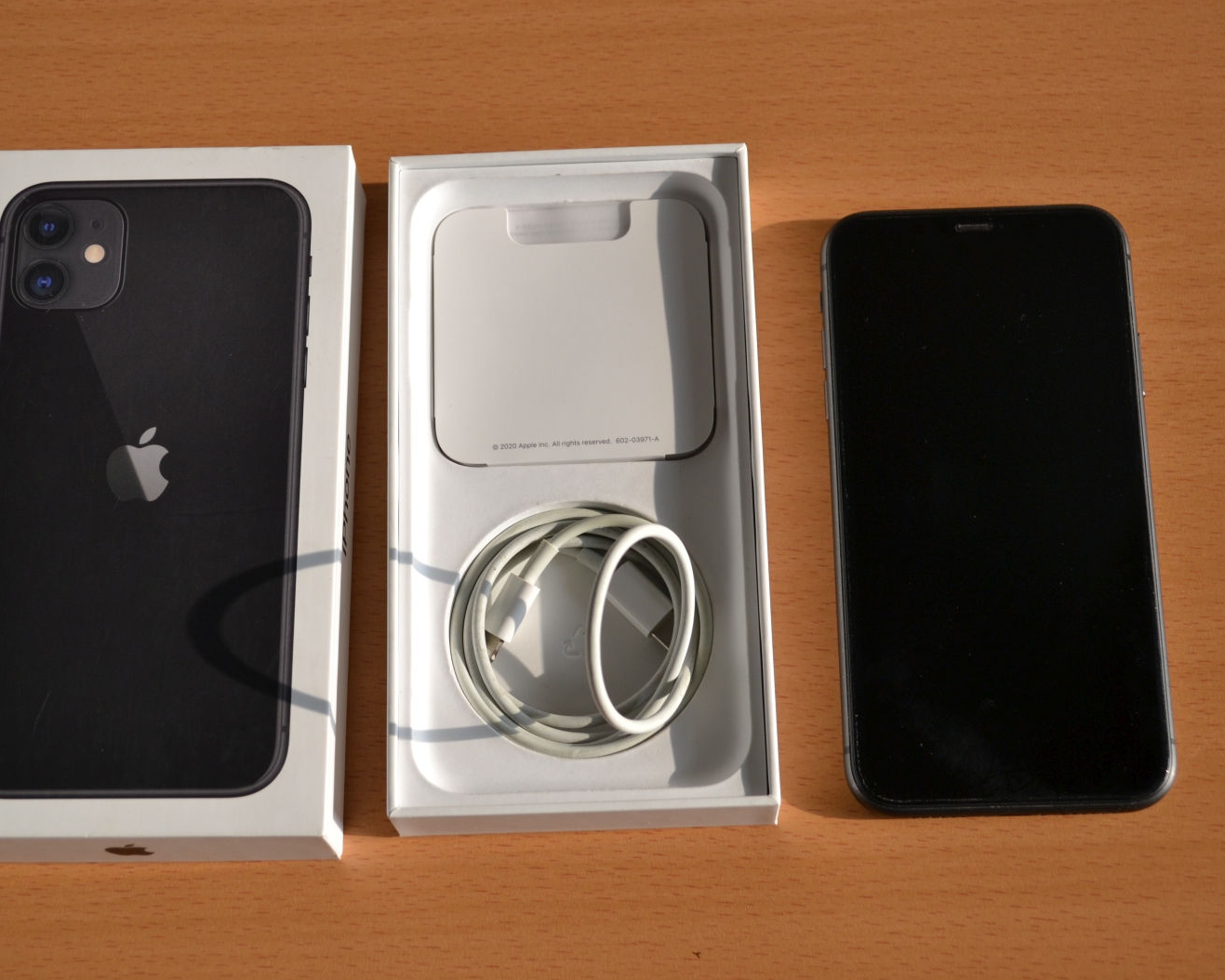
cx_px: 604
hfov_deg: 29.1
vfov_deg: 23.5
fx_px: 2357
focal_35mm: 65
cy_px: 485
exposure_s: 1/125
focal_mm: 38
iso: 140
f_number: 5.6
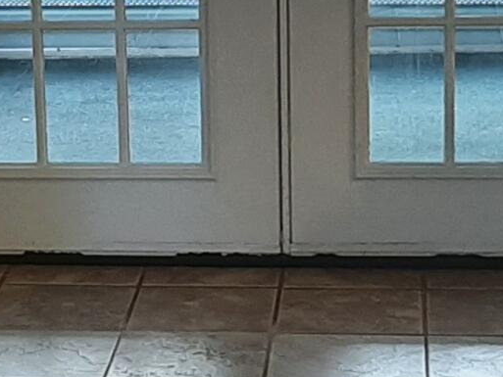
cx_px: 127
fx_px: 2209
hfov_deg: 12.9
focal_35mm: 152
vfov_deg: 9.7
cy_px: 94
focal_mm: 3.93
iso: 100
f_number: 1.7
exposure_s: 1/60
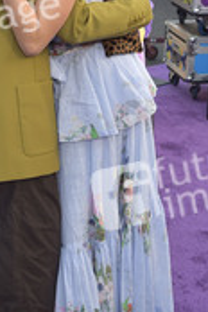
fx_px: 875
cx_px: 21
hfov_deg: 13.4
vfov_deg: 20.1
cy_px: 99
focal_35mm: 101
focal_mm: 44
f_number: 6.3
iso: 640
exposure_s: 1/250
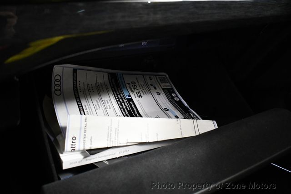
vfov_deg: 36.9
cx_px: 146
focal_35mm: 36
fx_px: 291
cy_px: 97
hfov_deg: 53.1
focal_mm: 18
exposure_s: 1/60
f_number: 3.5
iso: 3200
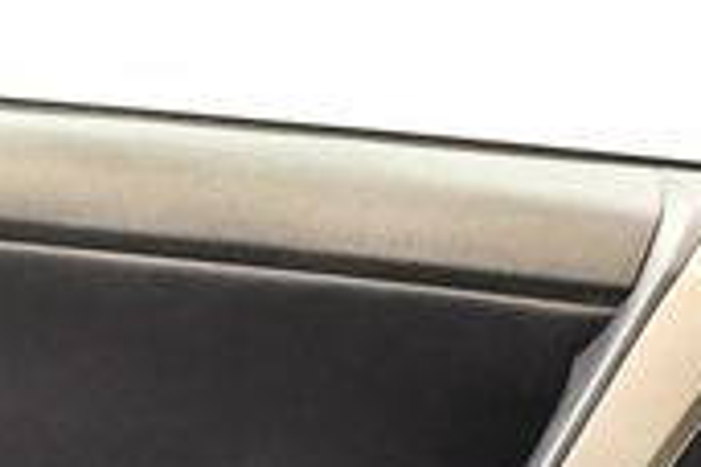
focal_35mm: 135
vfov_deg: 9.6
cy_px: 873
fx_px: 2629
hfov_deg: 15.2
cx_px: 320
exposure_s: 1/80
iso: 3200
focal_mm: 18
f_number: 3.5
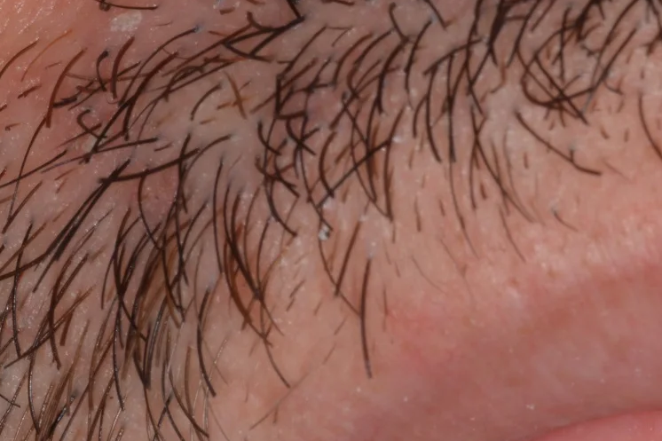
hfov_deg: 4.9
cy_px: 547
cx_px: 873
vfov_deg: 3.2
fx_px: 7764
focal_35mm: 422
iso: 100
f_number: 22
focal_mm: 105
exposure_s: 1/200
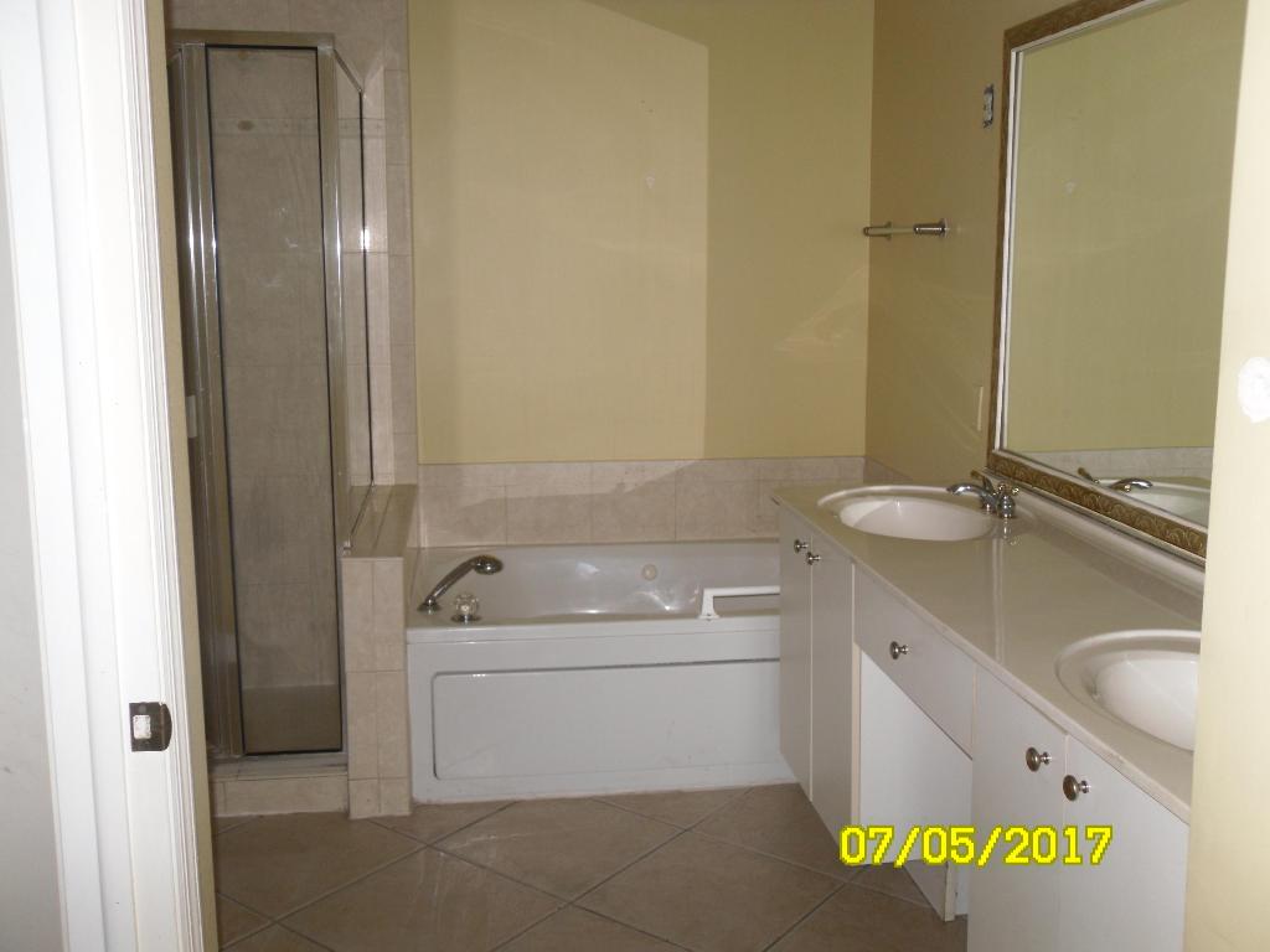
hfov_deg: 42.1
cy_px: 476
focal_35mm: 45
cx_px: 635
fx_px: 1651
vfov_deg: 32.2
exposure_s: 1/45
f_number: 3.5
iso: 100
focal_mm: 6.3
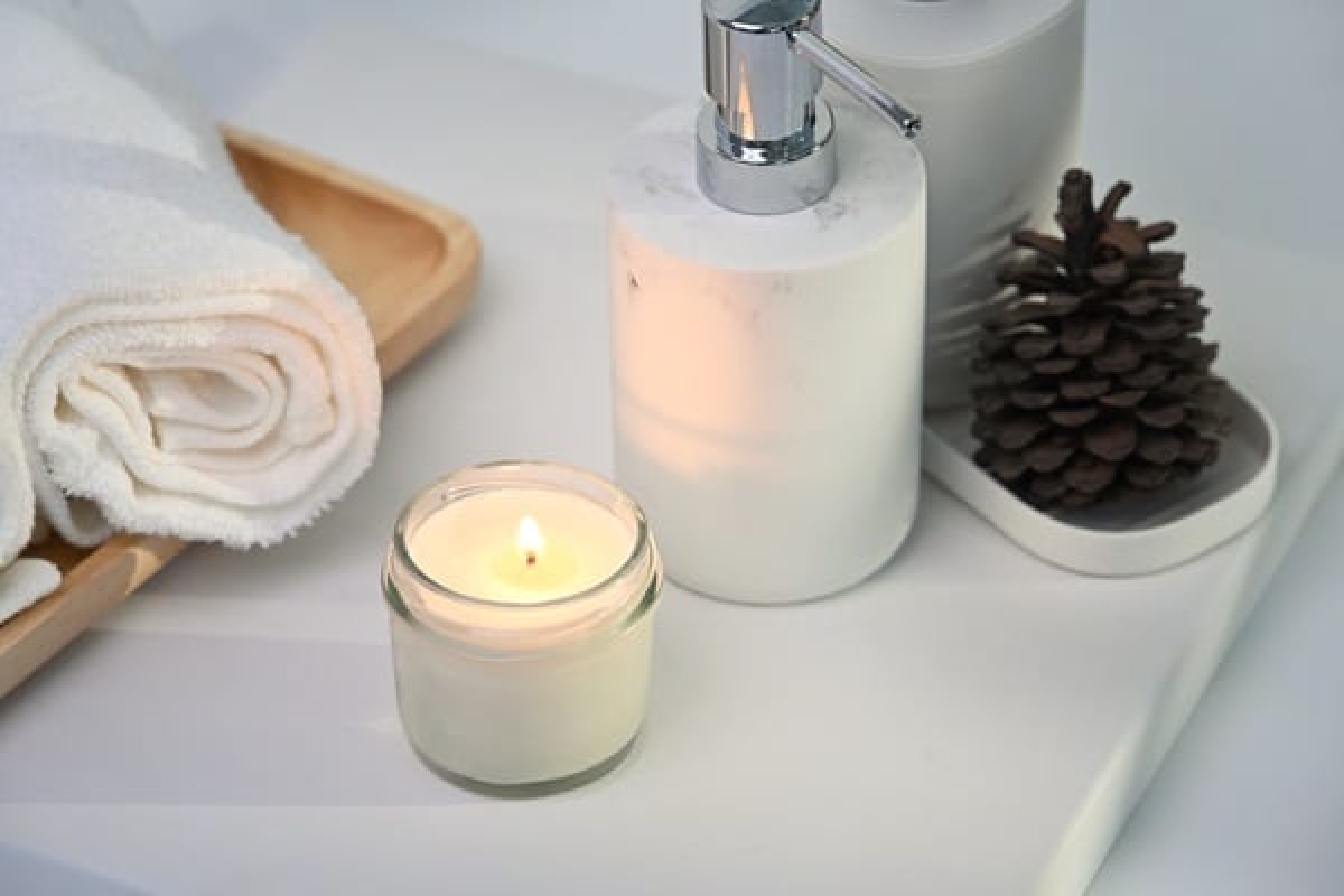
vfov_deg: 13.0
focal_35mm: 105
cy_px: 448
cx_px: 672
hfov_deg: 19.5
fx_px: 3920
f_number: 5.6
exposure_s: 1/50
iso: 800
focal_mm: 105
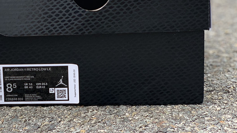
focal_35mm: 97
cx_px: 47
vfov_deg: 12.3
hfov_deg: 21.7
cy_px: -12
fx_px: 610
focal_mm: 6
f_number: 2.4
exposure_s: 1/204
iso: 16
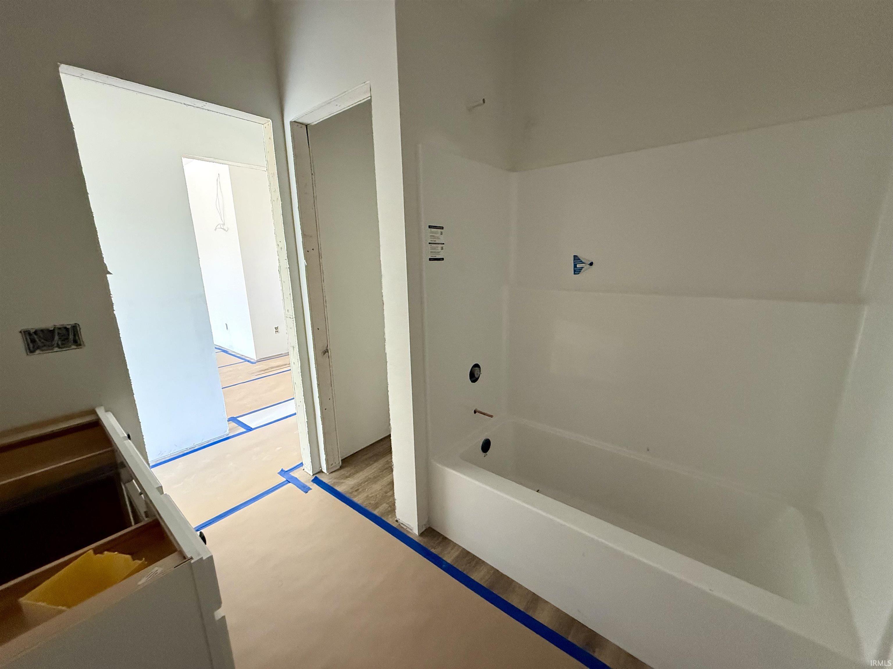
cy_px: 334
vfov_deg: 85.7
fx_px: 361
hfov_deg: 102.1
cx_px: 446
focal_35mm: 14
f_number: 2.2
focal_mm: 2.22
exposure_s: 1/60
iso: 640
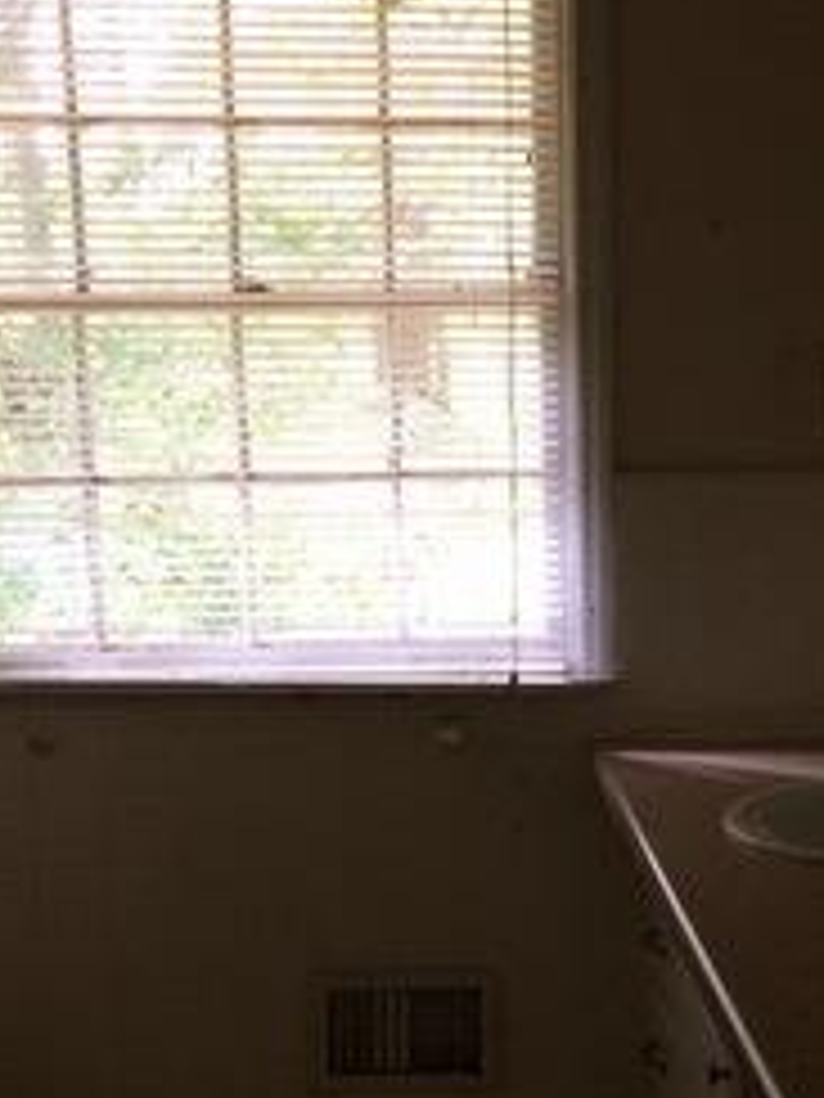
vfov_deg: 32.4
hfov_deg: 24.6
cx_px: 576
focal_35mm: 59
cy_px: 724
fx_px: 1873
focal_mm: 4.12
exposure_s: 1/30
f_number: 2.2
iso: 160
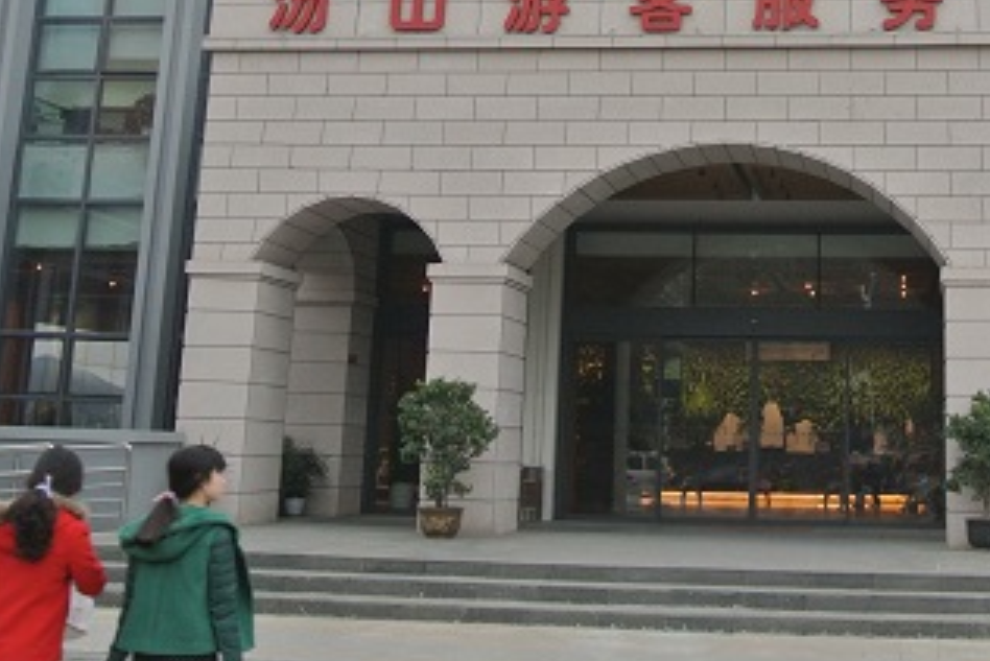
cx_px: 749
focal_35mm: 57
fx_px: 1568
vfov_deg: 23.1
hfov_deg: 34.3
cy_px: 39
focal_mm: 11.4
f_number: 3.5
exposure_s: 1/60
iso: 400
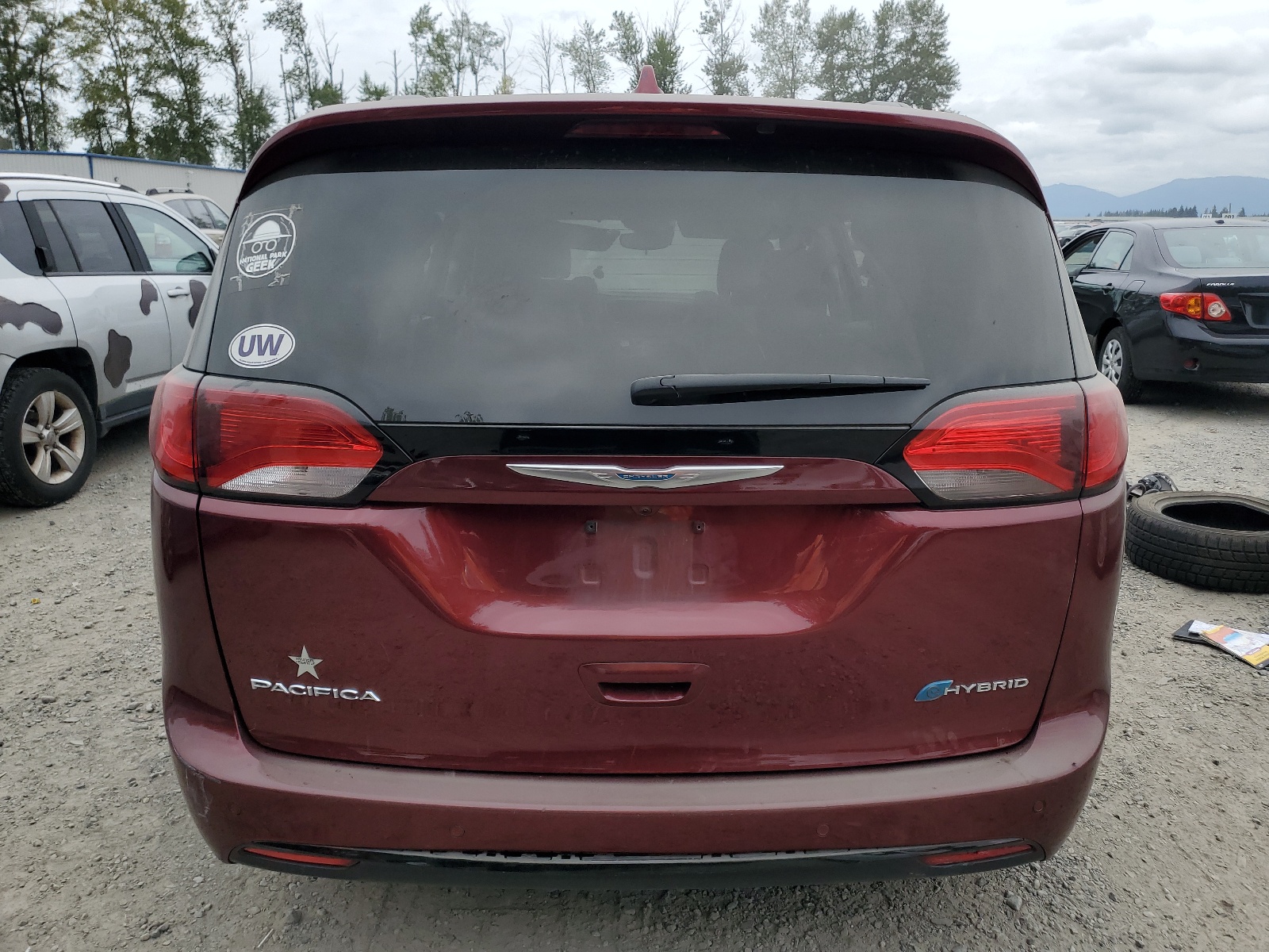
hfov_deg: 67.3
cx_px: 634
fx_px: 953
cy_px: 476
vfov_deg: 53.1
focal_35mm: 26
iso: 50
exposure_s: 1/1667
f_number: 1.5
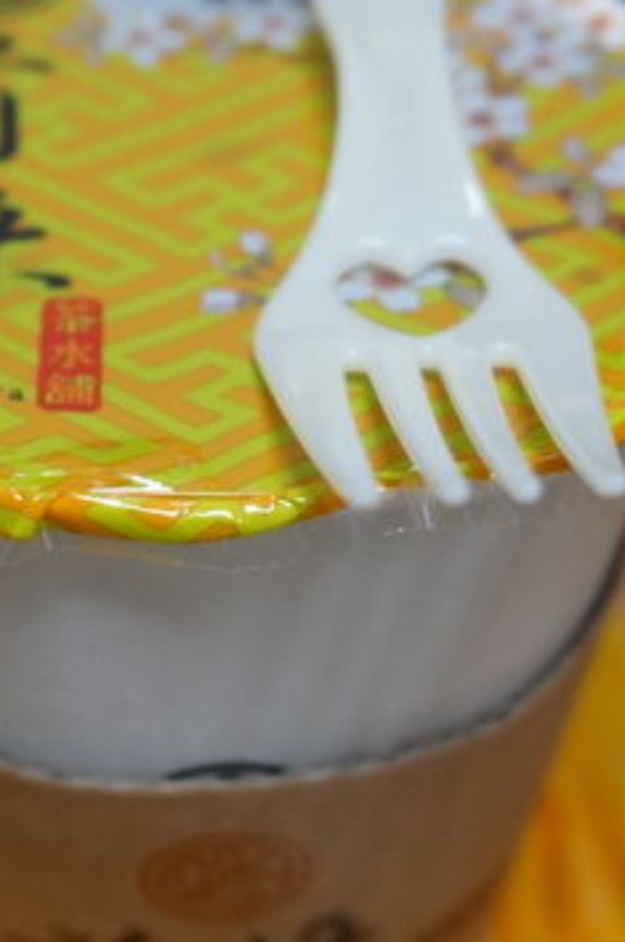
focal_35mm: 76
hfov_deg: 17.9
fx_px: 1985
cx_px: 222
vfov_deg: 26.7
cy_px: 431
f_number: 4.5
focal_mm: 28
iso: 1250
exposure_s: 1/60
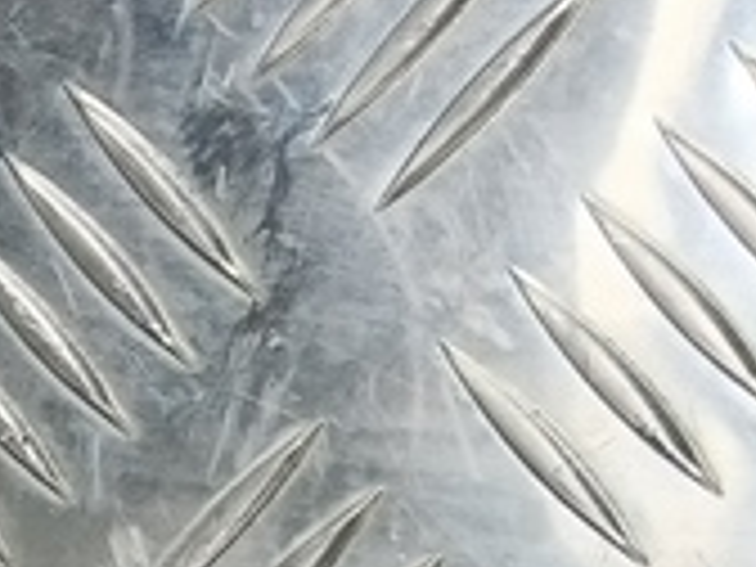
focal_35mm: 140
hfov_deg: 13.1
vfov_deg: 8.9
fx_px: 3058
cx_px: -454
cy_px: 1624
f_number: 1.6
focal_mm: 4.11
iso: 100
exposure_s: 1/50
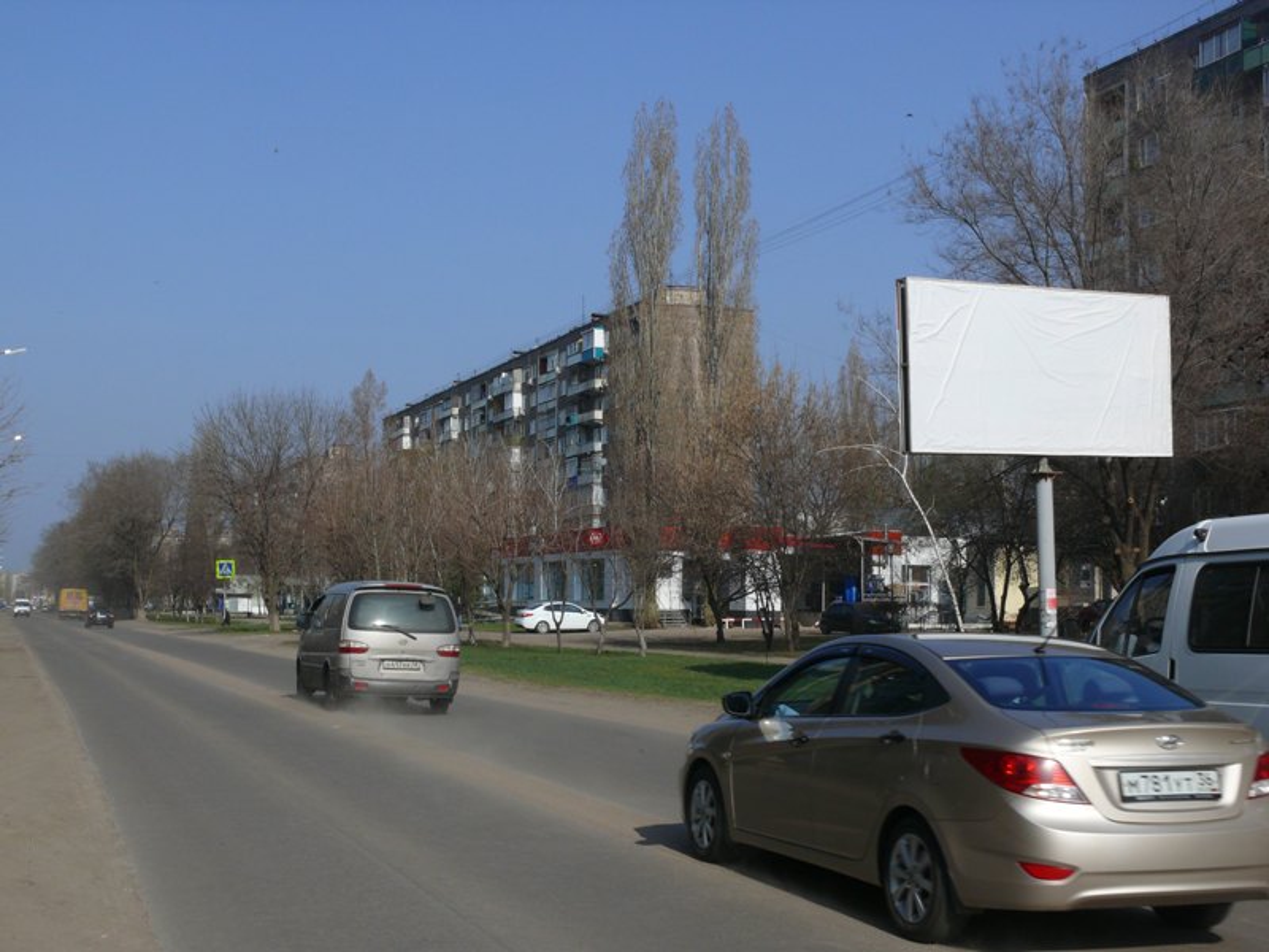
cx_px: 634
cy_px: 476
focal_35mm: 46
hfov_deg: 41.2
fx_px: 1686
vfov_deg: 31.5
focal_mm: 9.8
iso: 100
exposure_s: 1/400
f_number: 7.1
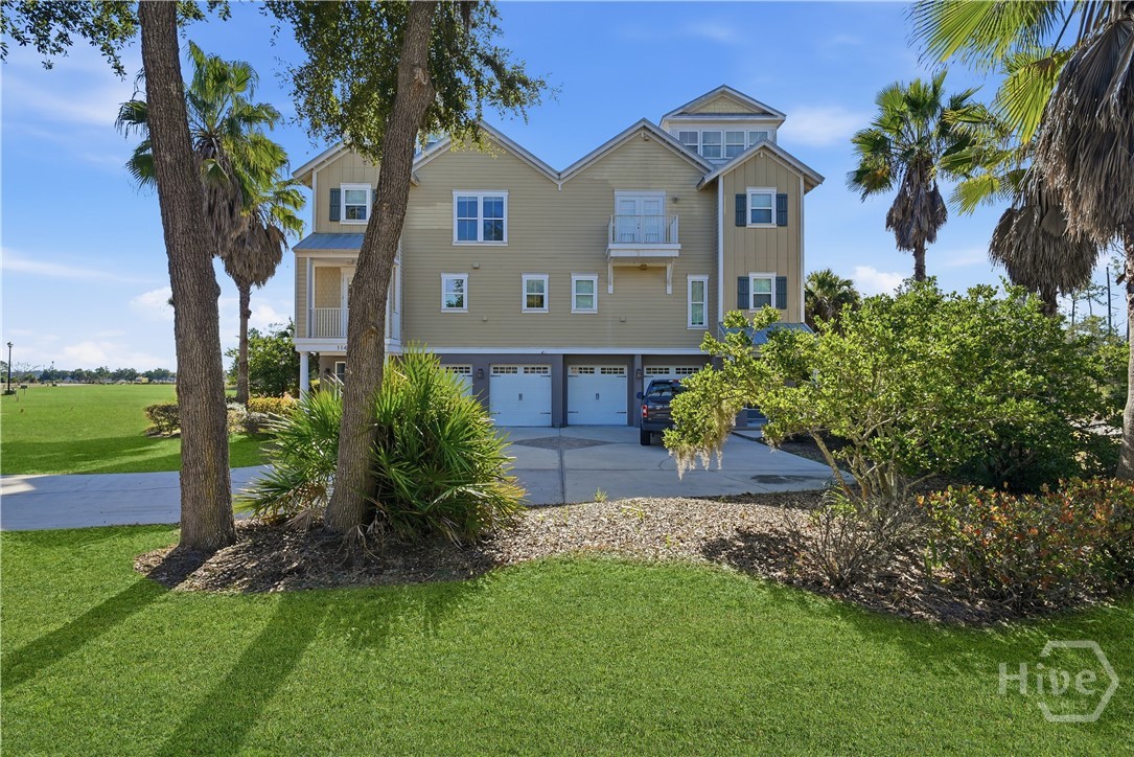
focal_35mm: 16
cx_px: 567
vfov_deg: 73.8
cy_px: 378
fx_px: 504
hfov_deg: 96.7
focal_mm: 16
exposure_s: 1/1600
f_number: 9
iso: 320
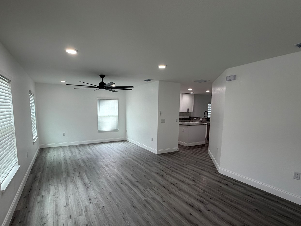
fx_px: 157
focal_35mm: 18
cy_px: 128
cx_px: 143
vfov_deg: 71.3
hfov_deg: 87.7
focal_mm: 2.22
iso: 125
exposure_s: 1/121
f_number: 2.2
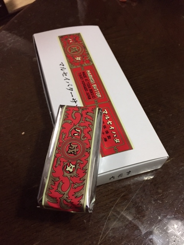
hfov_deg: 48.2
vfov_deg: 61.7
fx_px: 206
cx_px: 92
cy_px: 122
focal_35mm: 29
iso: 250
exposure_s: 1/30
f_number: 2.2
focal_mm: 4.15
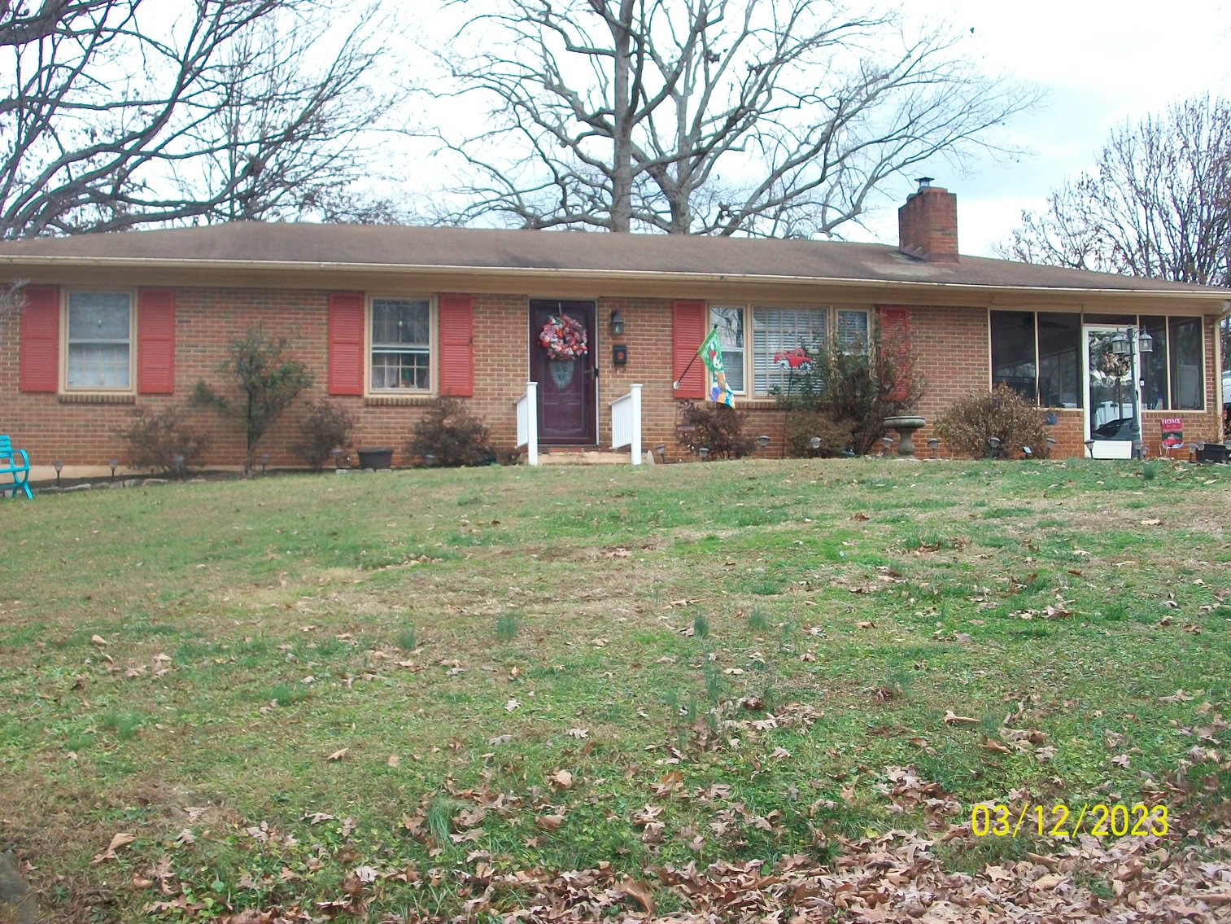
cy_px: 462
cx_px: 616
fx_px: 1494
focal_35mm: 42
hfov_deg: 44.8
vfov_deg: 34.4
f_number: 3.2
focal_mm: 7.1
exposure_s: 1/160
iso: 80
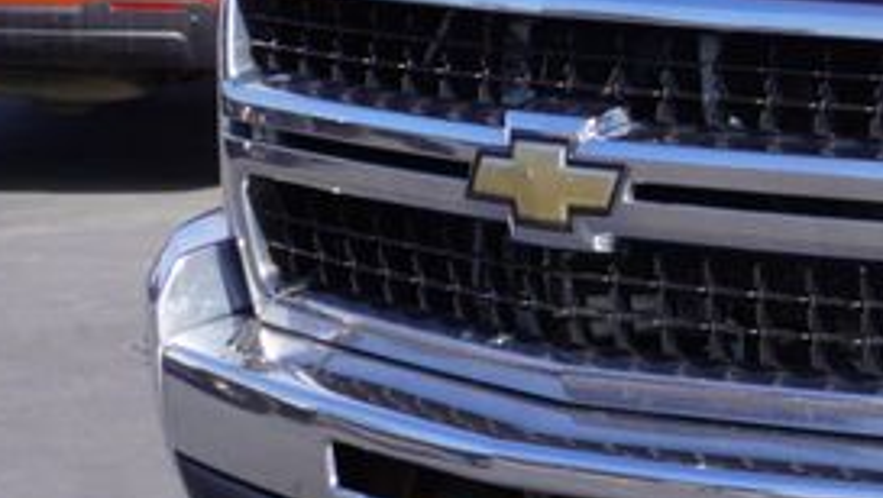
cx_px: 1611
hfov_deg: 11.6
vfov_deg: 7.1
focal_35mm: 171
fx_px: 4006
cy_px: 255
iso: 100
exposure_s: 1/125
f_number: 10
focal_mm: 29
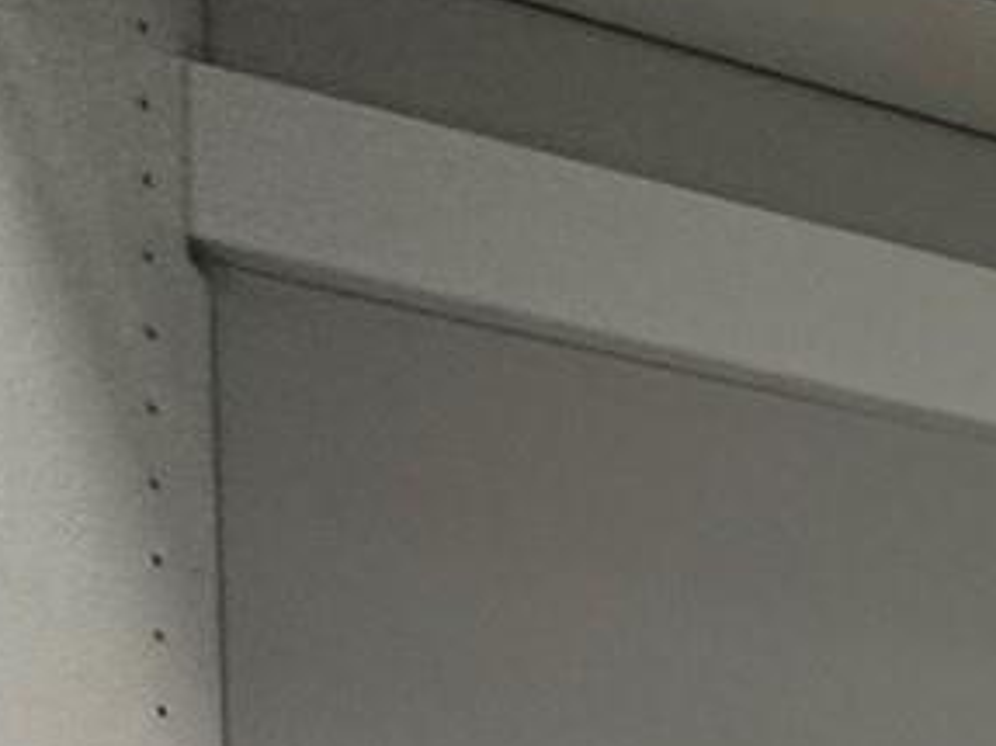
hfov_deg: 13.4
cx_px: 2641
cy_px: 1877
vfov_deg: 13.2
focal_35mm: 78
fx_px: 2243
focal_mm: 2.22
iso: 160
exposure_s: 1/99
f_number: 2.2
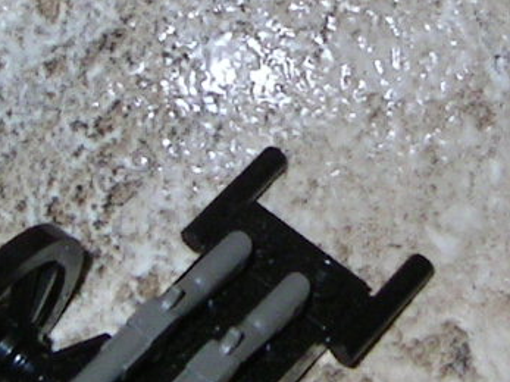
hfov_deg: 11.9
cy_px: -1
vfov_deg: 8.9
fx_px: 2445
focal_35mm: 166
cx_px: 300
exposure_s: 1/30
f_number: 4.8
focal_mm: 5.6
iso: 100
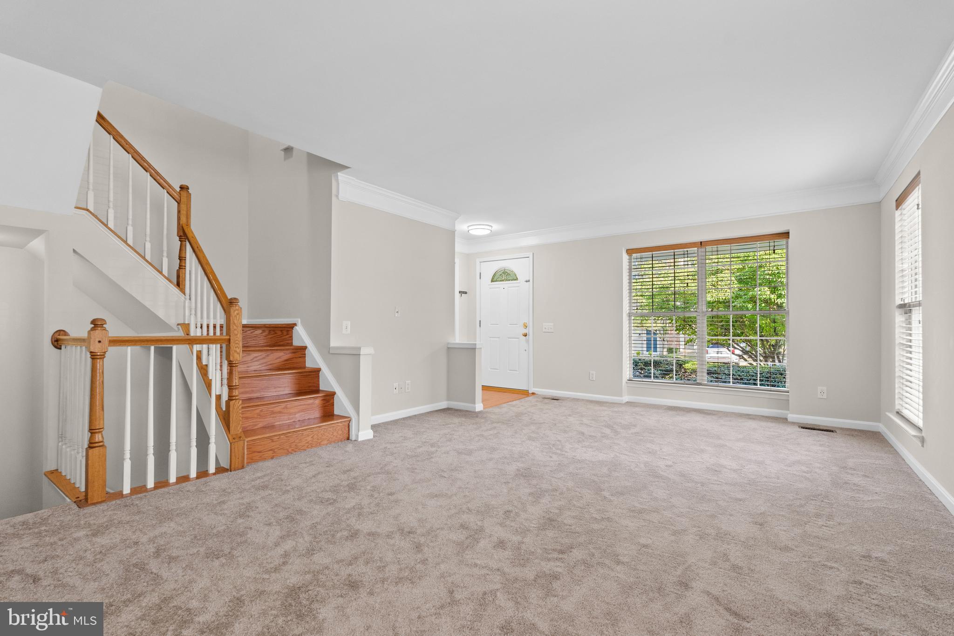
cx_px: 477
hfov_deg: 96.7
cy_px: 318
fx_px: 424
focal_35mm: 16
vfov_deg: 73.7
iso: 800
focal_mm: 16
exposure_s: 1/25
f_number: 6.3
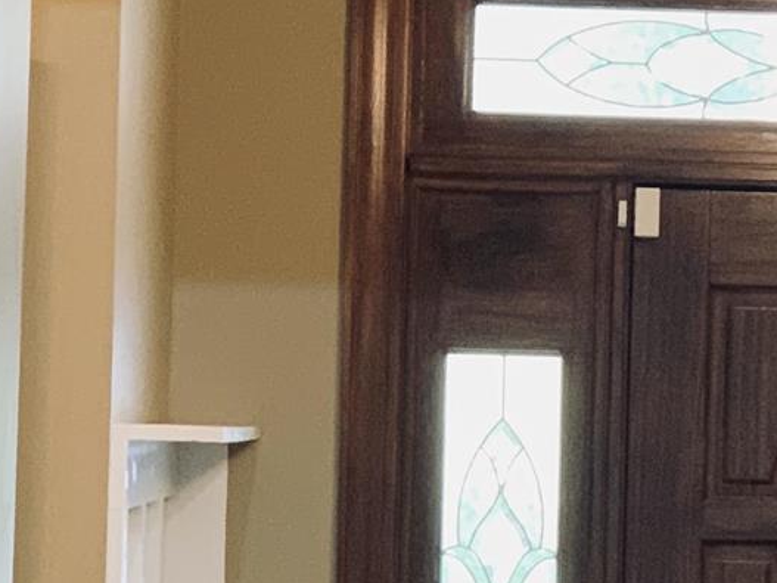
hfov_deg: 9.6
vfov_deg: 7.3
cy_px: 435
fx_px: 4533
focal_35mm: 202
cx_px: 994
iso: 640
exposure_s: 1/30
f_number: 2.4
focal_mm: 6
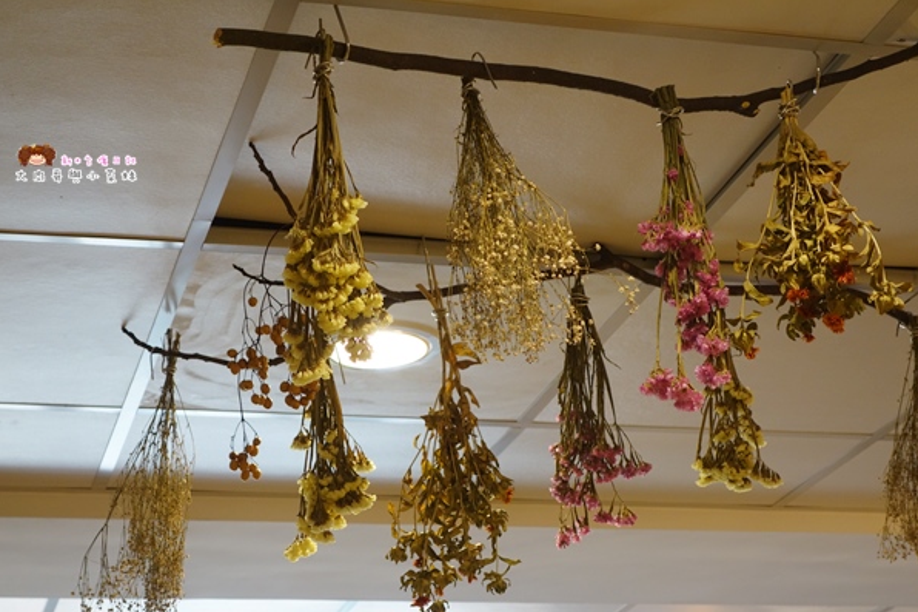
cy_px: 332
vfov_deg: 16.1
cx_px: 473
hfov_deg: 23.9
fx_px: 2167
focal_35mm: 85
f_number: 4.5
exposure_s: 1/80
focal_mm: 28.84
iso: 500
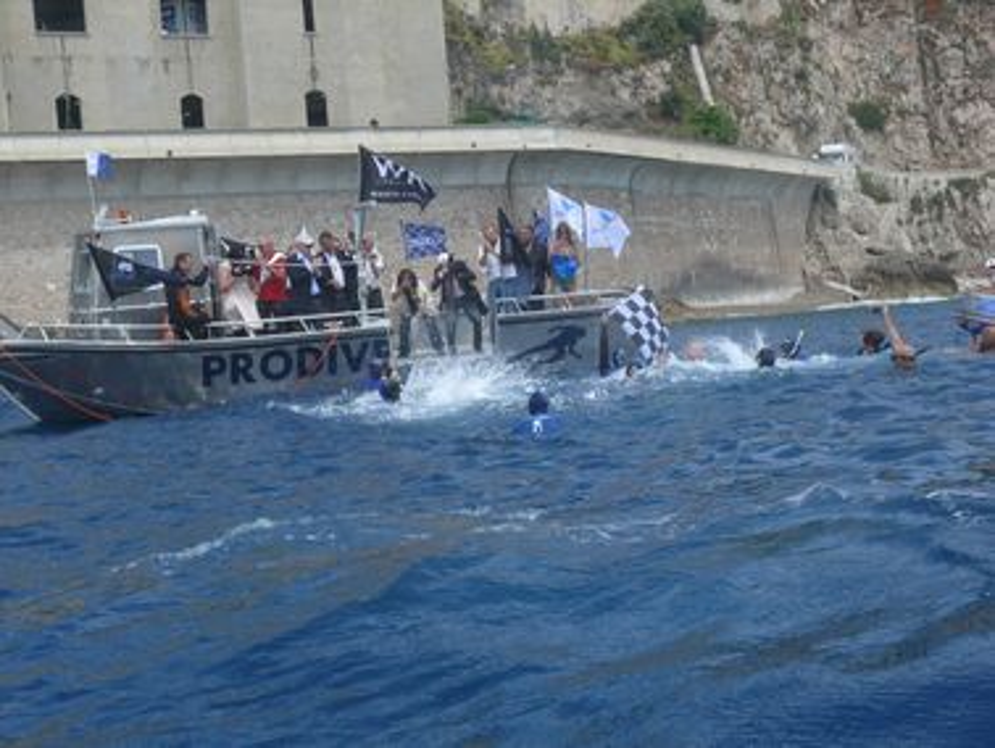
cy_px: 374
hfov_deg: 31.2
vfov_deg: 23.7
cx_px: 498
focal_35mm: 62
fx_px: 1783
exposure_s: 1/100
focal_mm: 13.2
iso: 100
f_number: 11
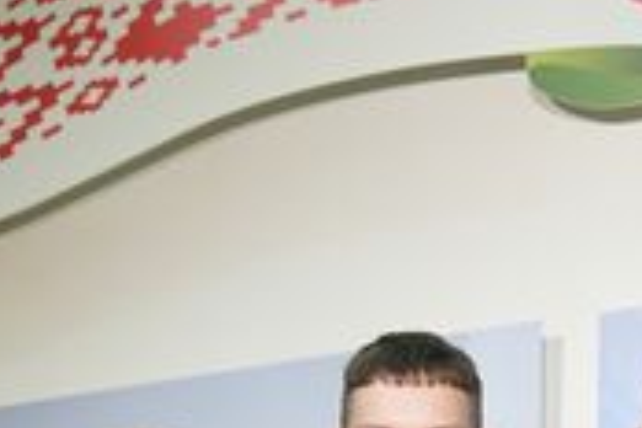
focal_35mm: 303
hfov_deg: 6.7
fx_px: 5403
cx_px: 1107
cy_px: 705
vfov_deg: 4.5
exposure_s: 1/100
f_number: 3.2
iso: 500
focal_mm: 44
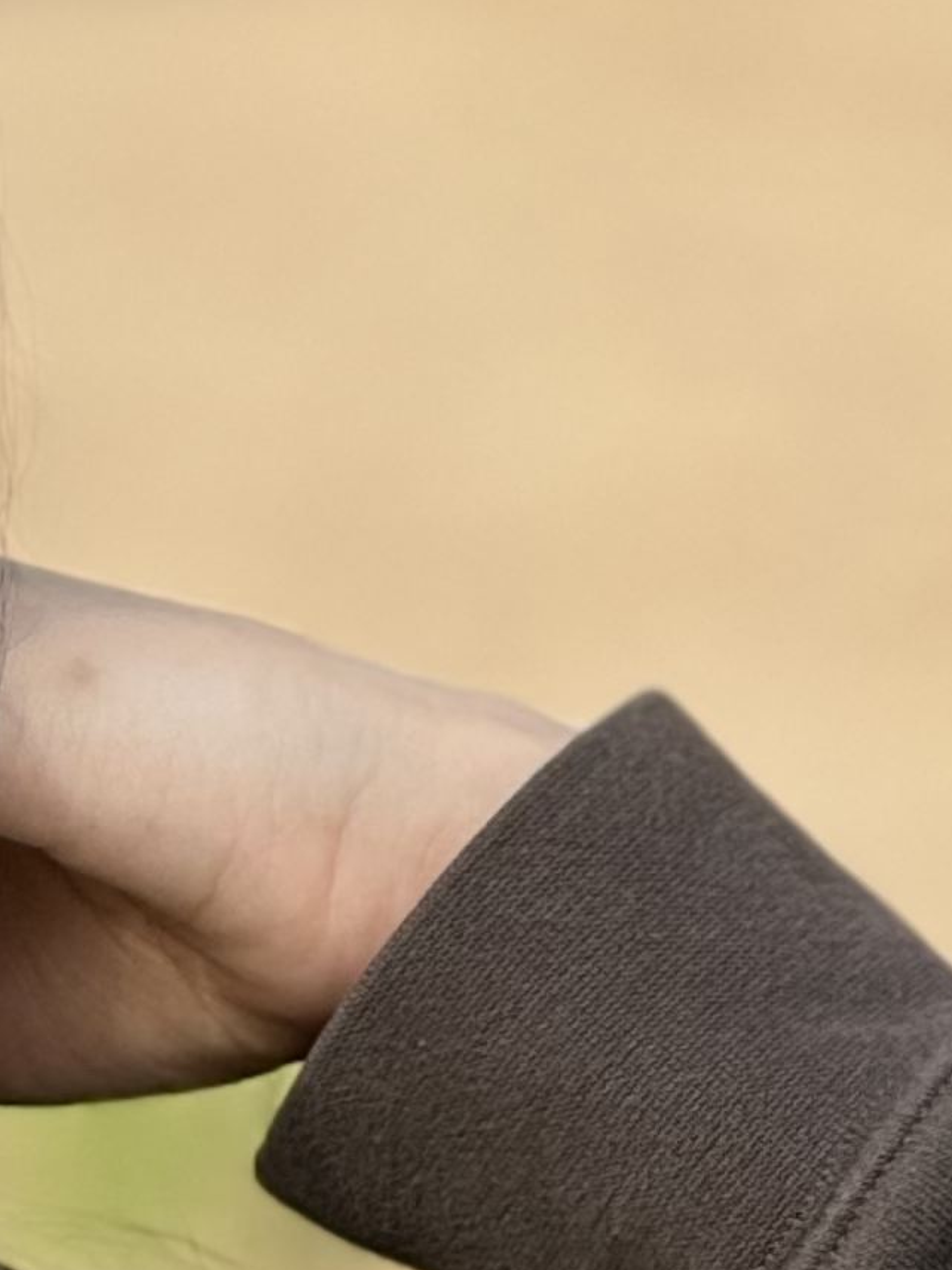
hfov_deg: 2.6
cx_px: -998
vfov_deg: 3.5
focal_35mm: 566
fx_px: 20760
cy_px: 778
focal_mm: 15.66
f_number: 2.8
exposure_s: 1/428
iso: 50
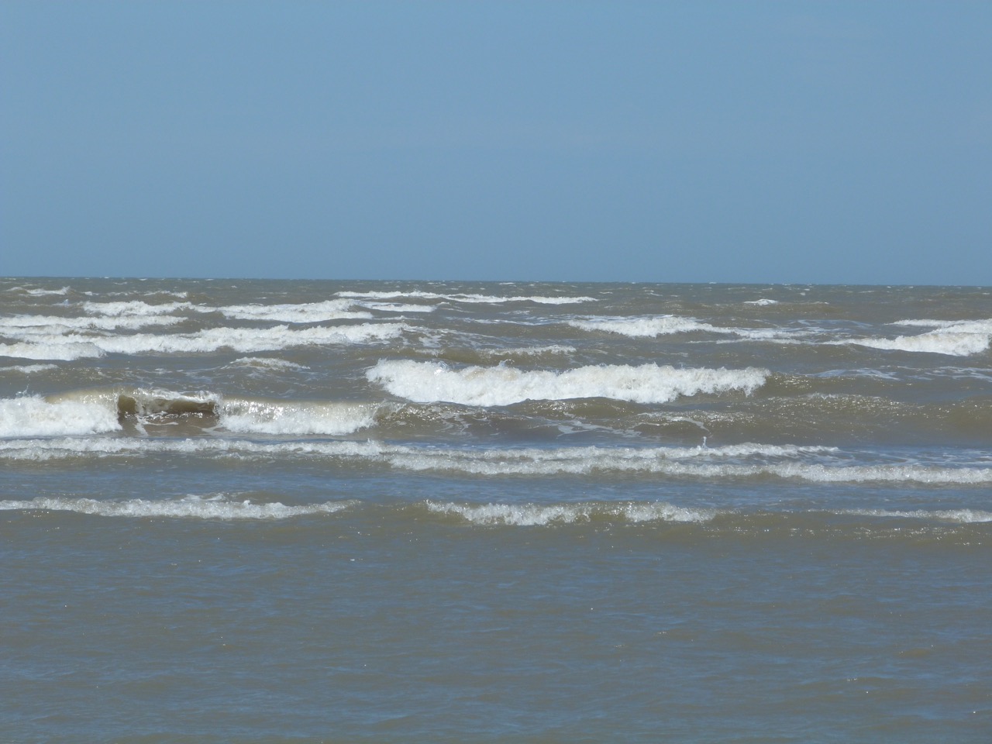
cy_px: 372
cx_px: 496
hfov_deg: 8.2
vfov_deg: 6.2
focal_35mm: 241
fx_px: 6906
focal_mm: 43.5
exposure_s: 1/500
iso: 80
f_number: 6.3
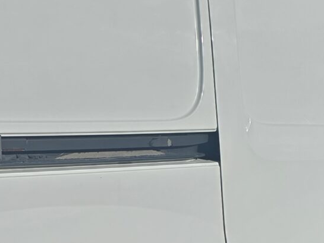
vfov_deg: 13.4
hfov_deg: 18.0
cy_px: 266
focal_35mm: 108
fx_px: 1011
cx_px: 61
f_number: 1.7
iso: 80
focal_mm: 6.25
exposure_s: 1/7944
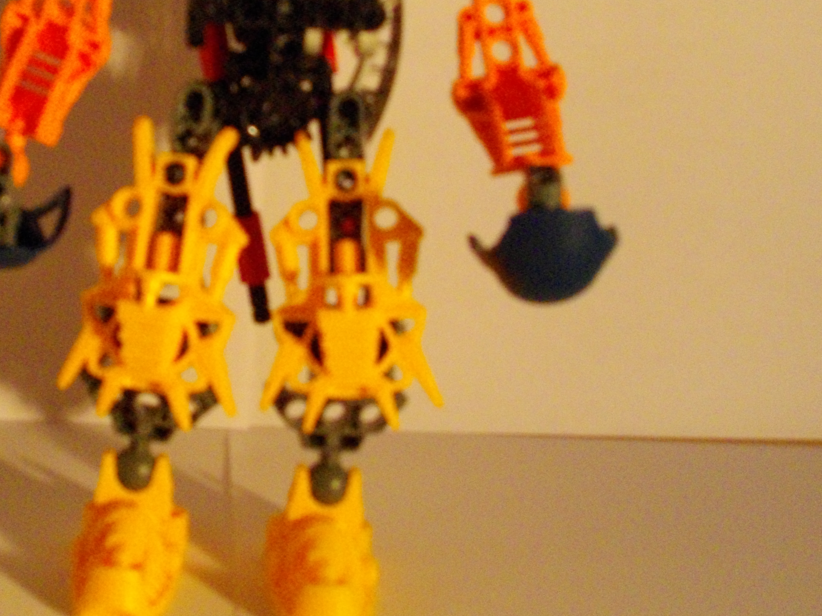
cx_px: 248
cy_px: 185
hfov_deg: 31.8
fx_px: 1425
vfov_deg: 24.2
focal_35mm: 60
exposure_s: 1/50
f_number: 2.9
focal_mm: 5.7
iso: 400
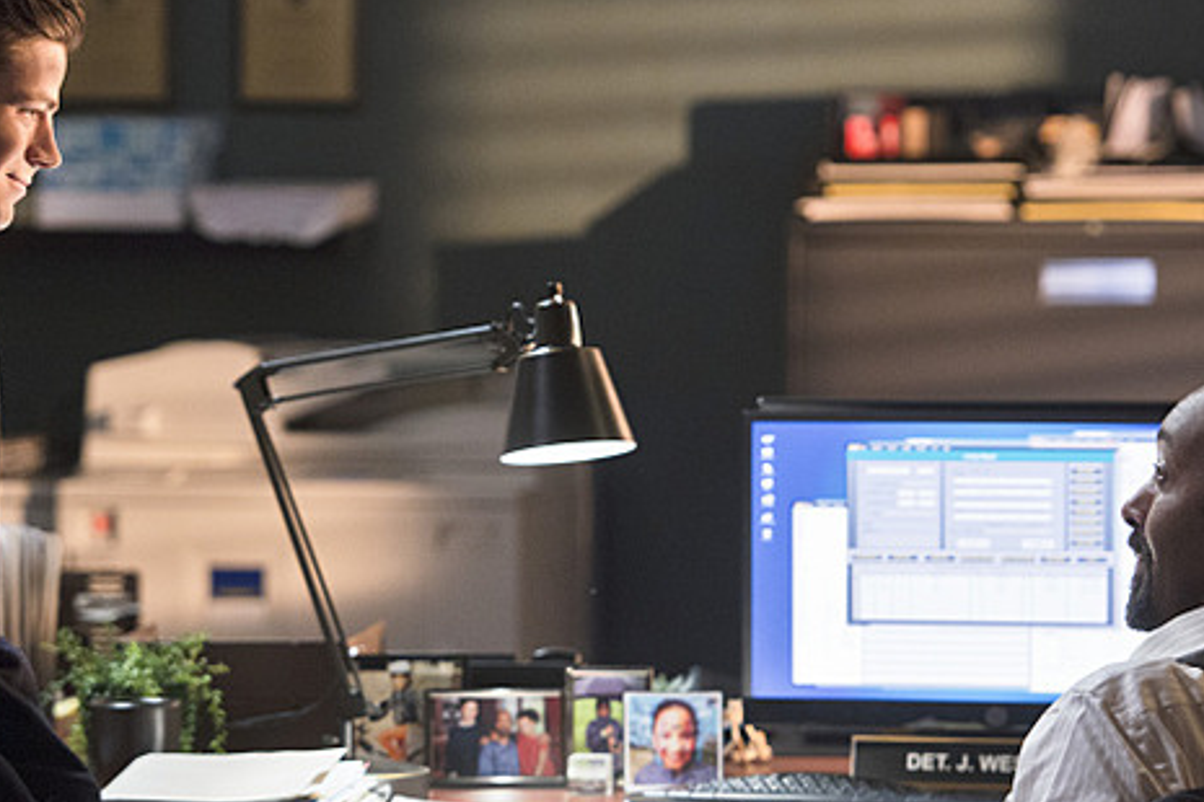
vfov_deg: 6.3
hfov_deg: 9.4
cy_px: 466
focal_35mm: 218
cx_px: 539
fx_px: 7290
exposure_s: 1/80
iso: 2500
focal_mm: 130
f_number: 2.8
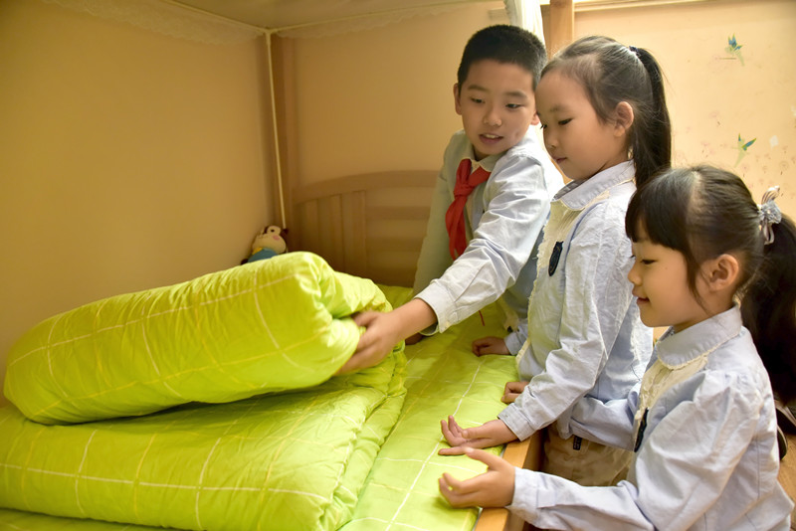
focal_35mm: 28
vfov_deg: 46.4
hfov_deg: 65.5
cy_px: 266
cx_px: 398
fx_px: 619
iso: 1600
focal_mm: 28
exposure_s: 1/80
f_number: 4.5
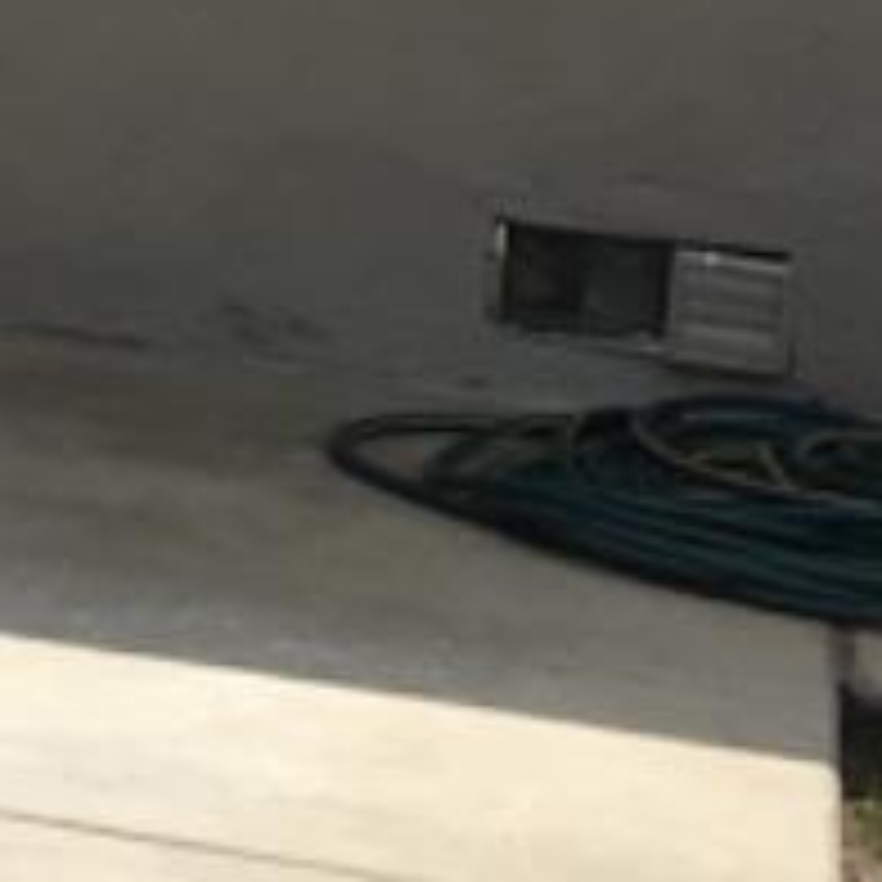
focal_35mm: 196
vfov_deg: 8.8
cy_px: -331
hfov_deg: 8.2
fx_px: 5650
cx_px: -1242
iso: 25
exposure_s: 1/2959
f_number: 2.2
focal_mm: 4.15
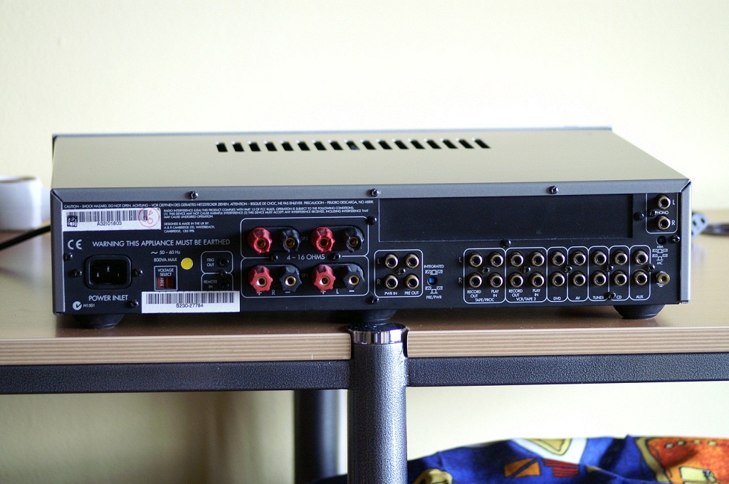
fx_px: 2579
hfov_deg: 16.1
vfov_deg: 10.7
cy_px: 242
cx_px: 364
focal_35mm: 128
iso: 800
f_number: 4.5
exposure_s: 1/60
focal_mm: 85
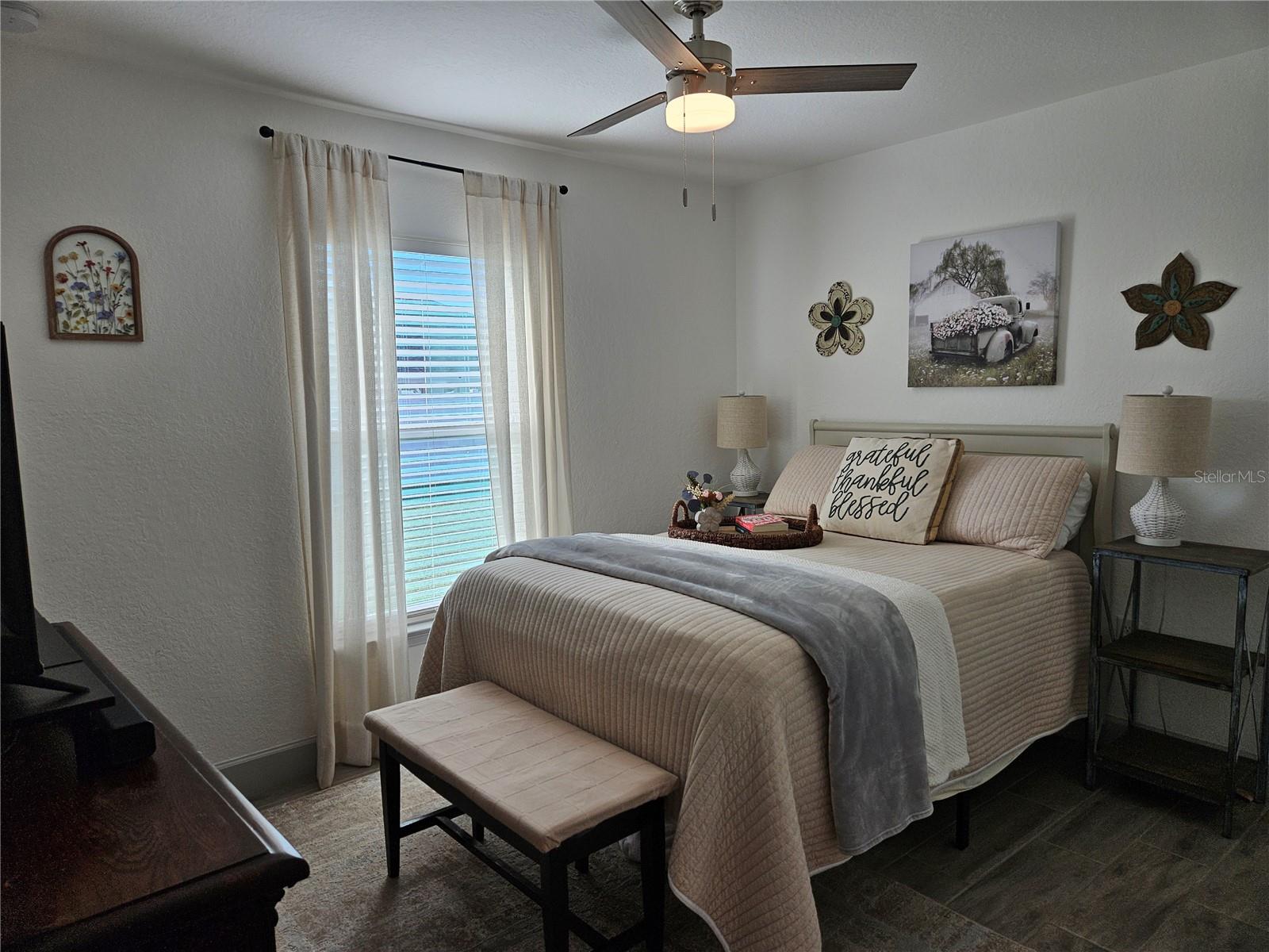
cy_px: 476
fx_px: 843
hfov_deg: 73.9
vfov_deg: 58.9
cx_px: 634
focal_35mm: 23
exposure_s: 1/138
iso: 25
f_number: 1.8
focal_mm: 5.4
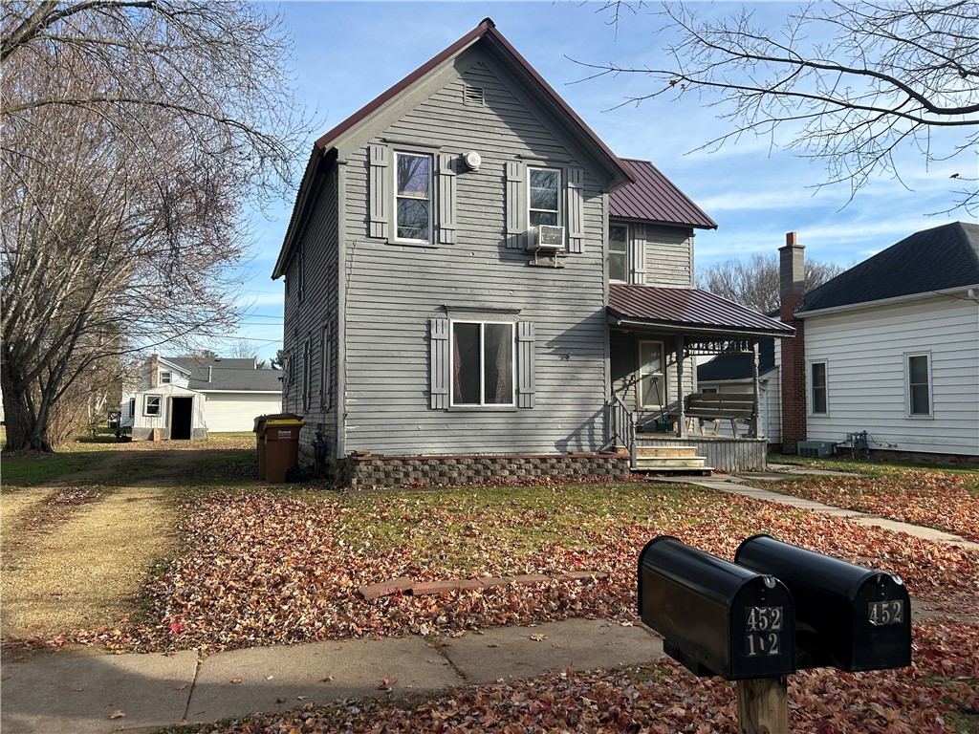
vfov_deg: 53.1
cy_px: 367
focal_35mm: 26
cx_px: 490
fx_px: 735
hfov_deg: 67.3
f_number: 1.5
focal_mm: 5.7
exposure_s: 1/1934
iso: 50
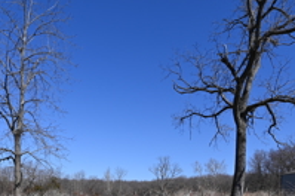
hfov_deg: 55.9
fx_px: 278
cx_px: 144
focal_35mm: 34
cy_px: 192
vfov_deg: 35.4
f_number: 8
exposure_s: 1/500
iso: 100
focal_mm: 15
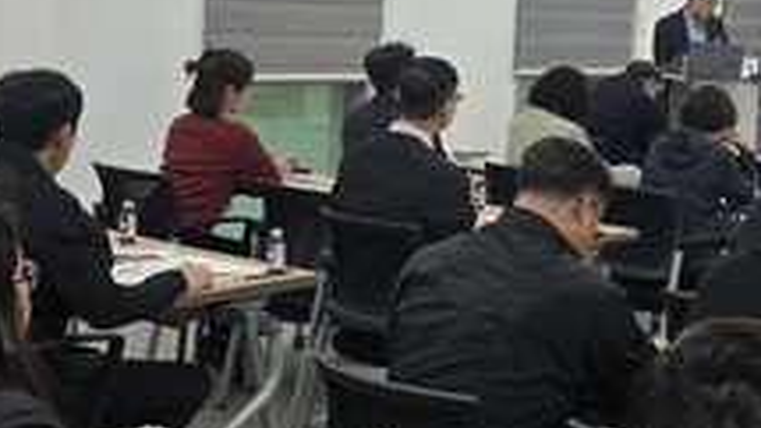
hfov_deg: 26.5
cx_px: 651
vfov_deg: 15.4
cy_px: 97
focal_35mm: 78
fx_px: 1574
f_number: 1.8
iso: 50
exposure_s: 1/120
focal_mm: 5.4
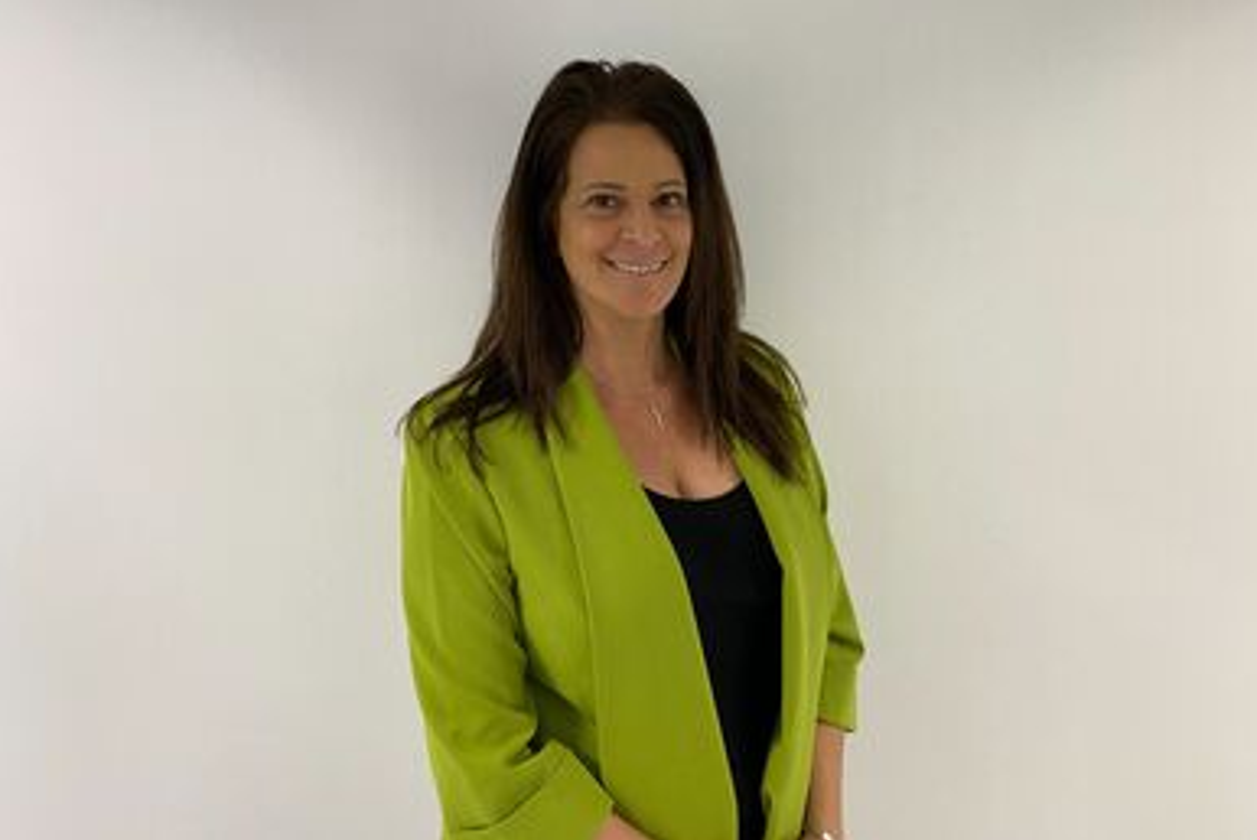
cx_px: 645
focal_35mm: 28
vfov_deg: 46.3
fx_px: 978
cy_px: 355
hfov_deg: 65.4
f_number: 1.8
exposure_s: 1/60
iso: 200
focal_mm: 4.25
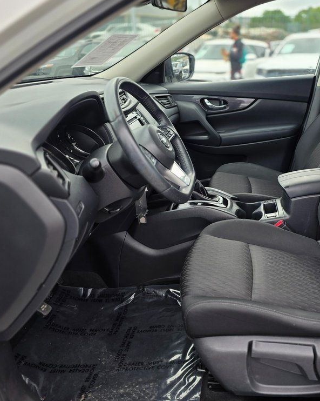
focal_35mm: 31
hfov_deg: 45.5
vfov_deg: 57.2
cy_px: 200
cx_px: 238
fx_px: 367
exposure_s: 1/359
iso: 50
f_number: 1.7
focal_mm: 6.3
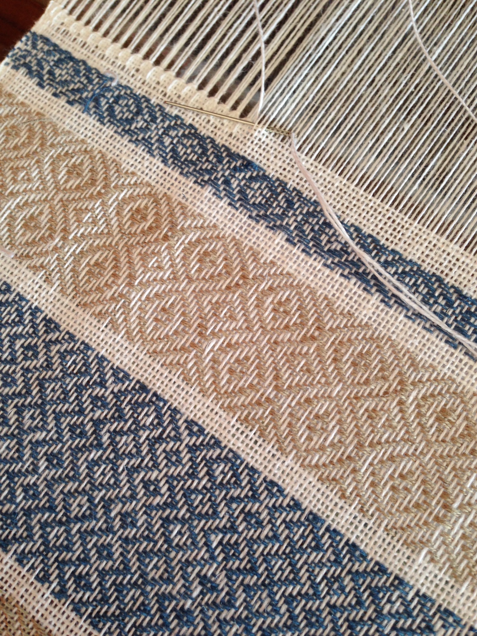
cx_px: 238
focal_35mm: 33
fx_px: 606
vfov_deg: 55.4
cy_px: 318
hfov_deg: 42.9
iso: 50
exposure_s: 1/30
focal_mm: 4.12
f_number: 2.4
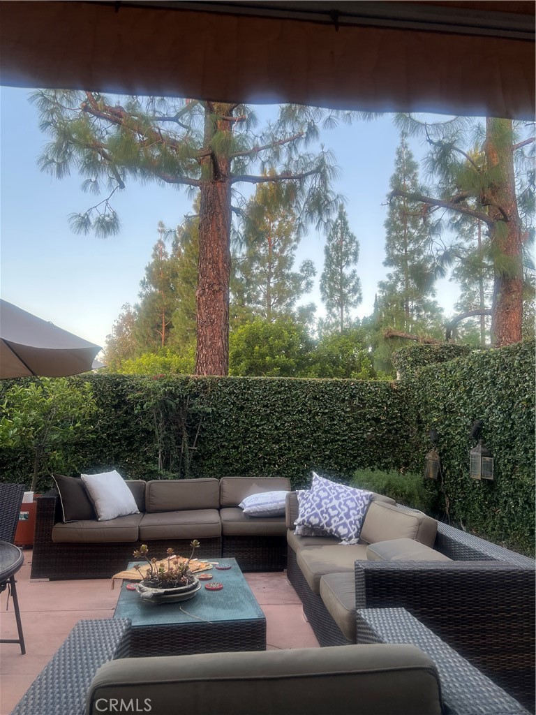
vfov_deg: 67.3
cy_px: 358
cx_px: 268
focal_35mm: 26
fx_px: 537
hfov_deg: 53.1
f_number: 1.5
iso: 40
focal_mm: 5.7
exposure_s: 1/180
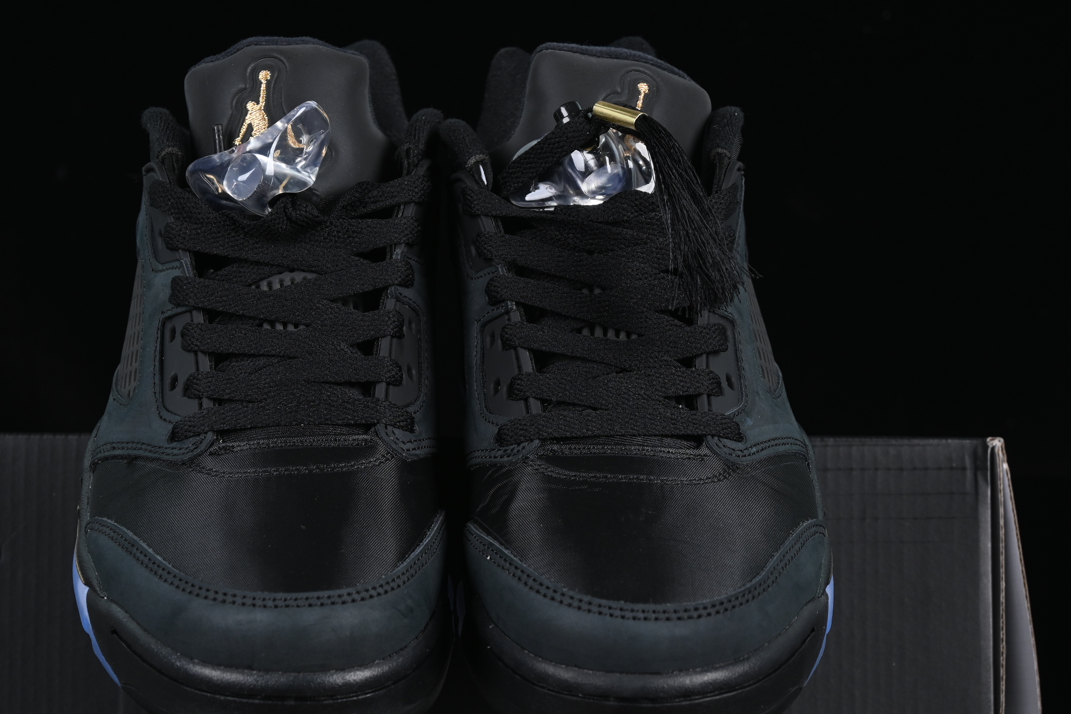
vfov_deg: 13.5
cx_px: 433
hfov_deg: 20.2
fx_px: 3005
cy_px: 473
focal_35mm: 101
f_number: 6.3
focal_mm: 50
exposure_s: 1/60
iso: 160
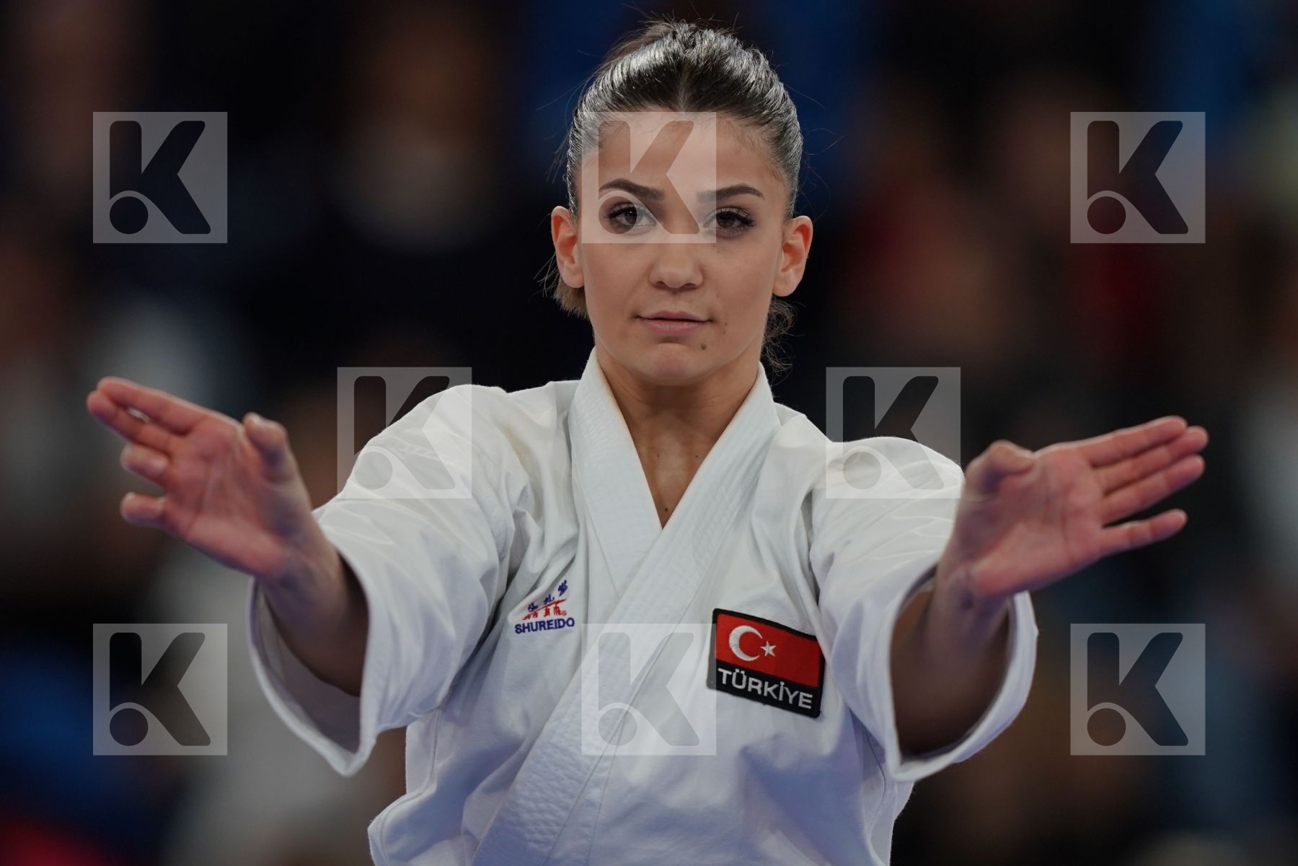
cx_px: 649
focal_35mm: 600
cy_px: 433
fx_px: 21632
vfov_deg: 2.3
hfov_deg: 3.4
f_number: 2.8
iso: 640
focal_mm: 400
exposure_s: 1/500
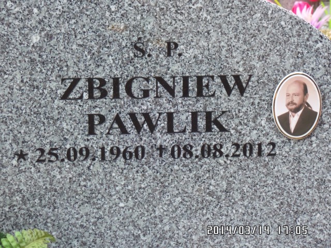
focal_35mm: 114
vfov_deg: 13.0
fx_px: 1090
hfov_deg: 17.3
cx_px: 166
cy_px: 124
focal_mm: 20.3
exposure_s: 1/60
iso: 640
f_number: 4
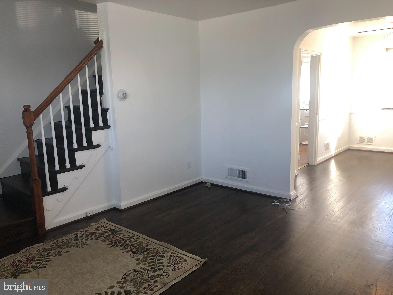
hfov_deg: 63.4
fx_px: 318
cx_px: 196
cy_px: 148
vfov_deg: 49.7
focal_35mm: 28
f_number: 1.8
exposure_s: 1/30
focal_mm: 4
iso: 20
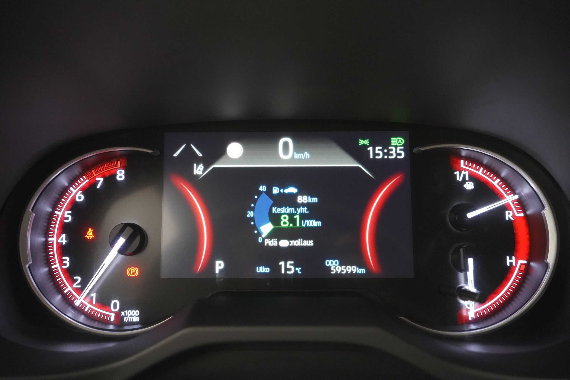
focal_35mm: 32
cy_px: 190
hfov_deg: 58.7
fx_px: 507
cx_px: 285
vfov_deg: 41.1
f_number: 4
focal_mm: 32
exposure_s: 1/100
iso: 12800
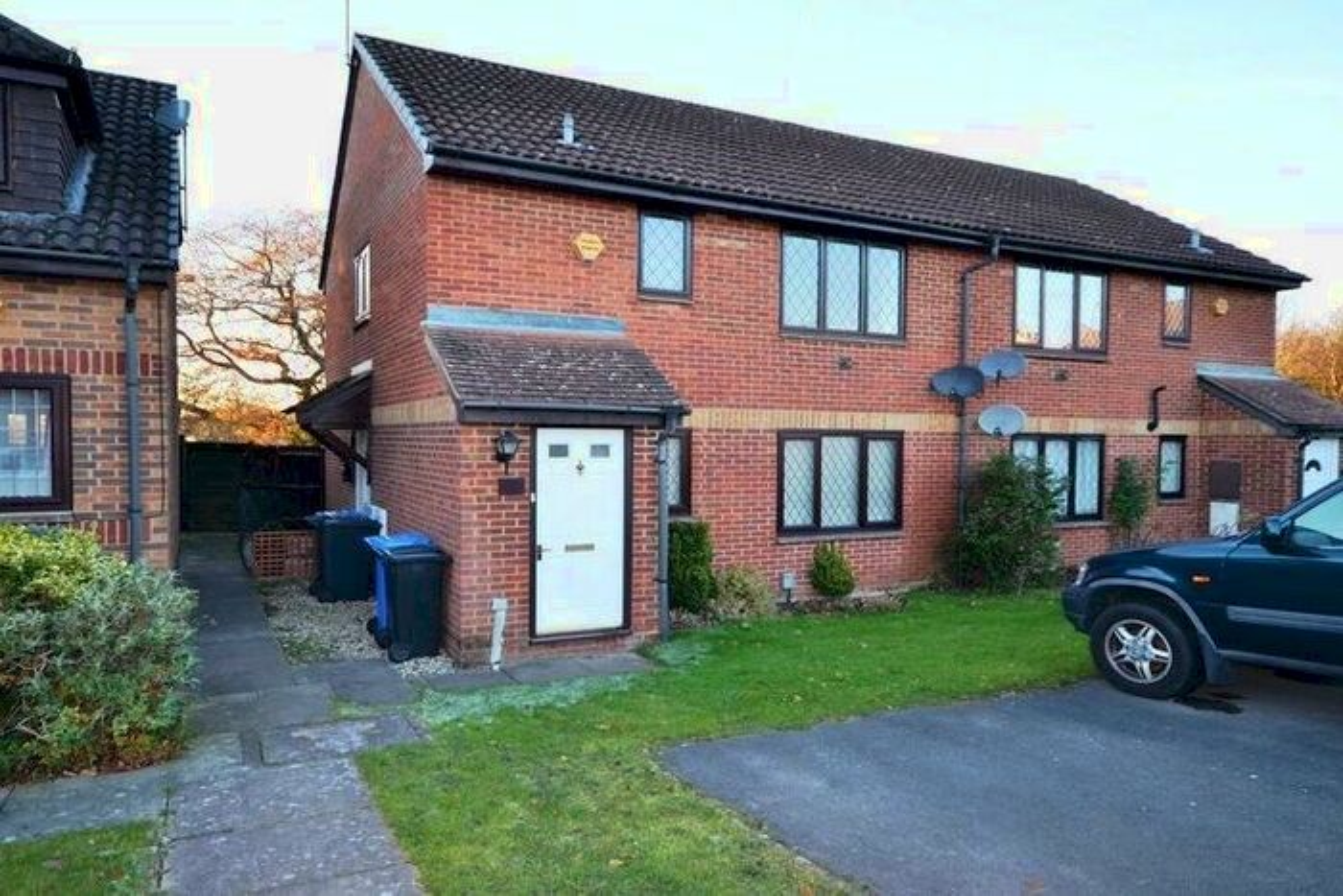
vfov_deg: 59.5
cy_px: 448
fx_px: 784
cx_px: 672
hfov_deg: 81.2
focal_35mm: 21
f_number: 4.8
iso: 400
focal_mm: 14
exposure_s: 1/125
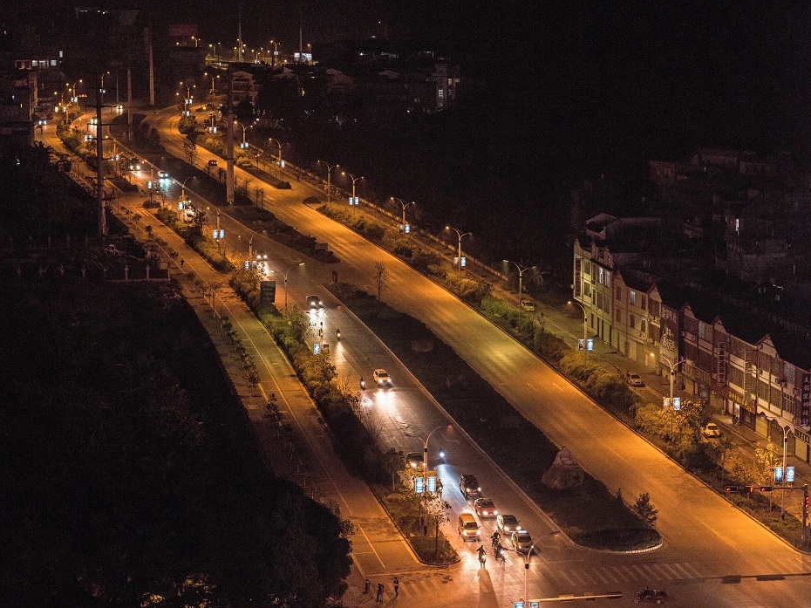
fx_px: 1967
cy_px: 253
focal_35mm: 84
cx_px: 406
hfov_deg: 23.3
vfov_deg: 17.6
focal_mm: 58
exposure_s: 1/80
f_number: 4
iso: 1600
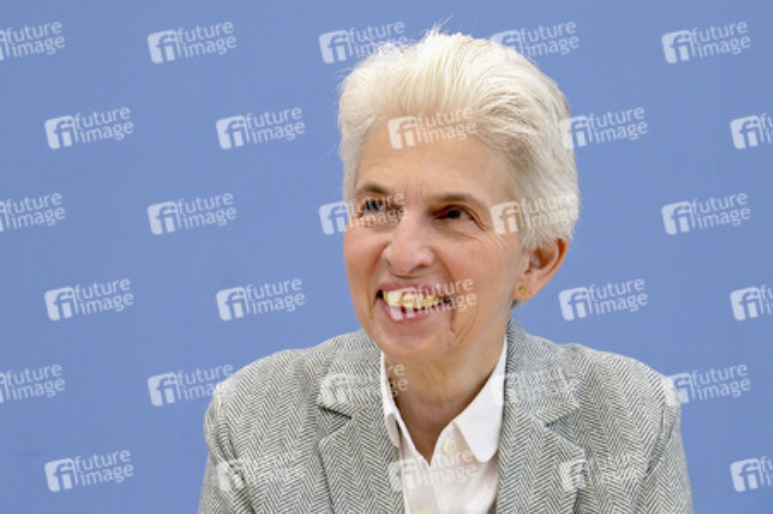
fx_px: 1824
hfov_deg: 23.9
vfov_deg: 16.0
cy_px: 257
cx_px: 386
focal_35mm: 85
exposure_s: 1/400
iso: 5000
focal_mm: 85
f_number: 8
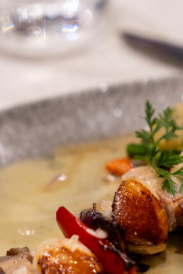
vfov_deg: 13.2
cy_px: 213
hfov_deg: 8.8
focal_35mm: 155
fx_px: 1179
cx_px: 157
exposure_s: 1/50
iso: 400
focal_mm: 64.8
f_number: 2.8
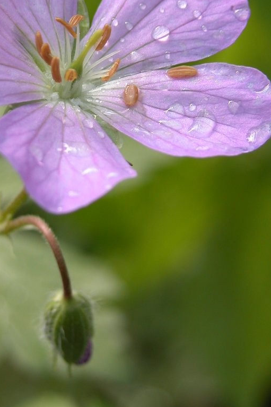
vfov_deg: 9.5
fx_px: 2451
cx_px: 57
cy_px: 168
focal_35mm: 217
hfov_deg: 6.3
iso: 100
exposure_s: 1/44.3
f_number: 3.8
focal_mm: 31.9
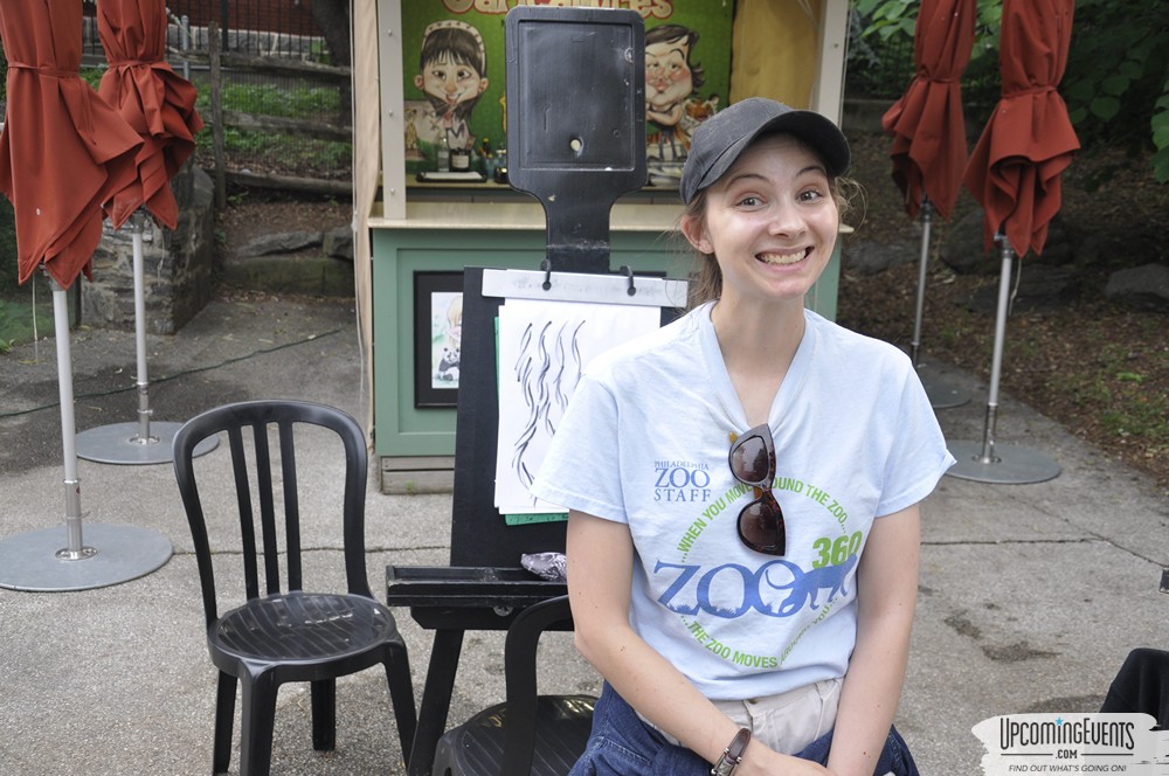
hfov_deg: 46.5
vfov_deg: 31.8
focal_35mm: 42
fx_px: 1362
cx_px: 584
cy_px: 388
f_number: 6.3
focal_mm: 28
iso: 400
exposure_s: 1/40
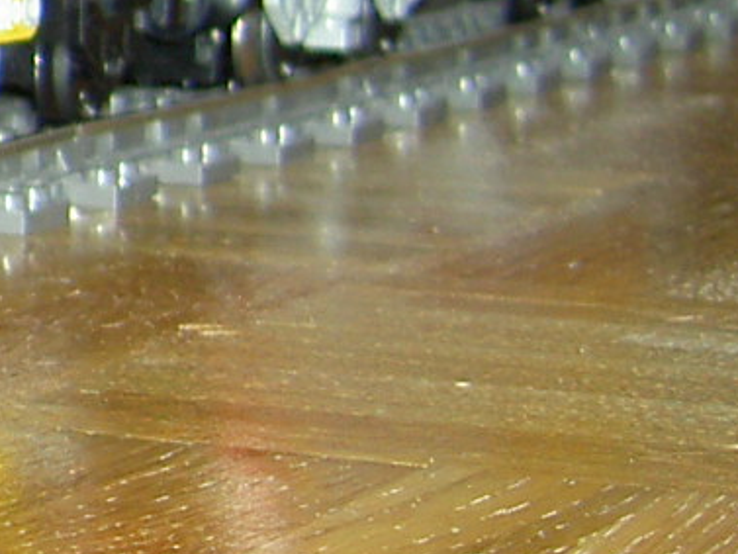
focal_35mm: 212
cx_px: -1051
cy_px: -18
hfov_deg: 8.5
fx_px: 4521
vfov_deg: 7.0
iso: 100
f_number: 2.8
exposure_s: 1/59.5
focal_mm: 8
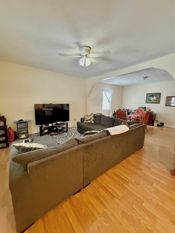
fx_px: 94
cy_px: 116
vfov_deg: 102.1
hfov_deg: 85.7
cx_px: 88
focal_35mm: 14
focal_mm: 2.22
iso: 640
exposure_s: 1/60
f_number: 2.2
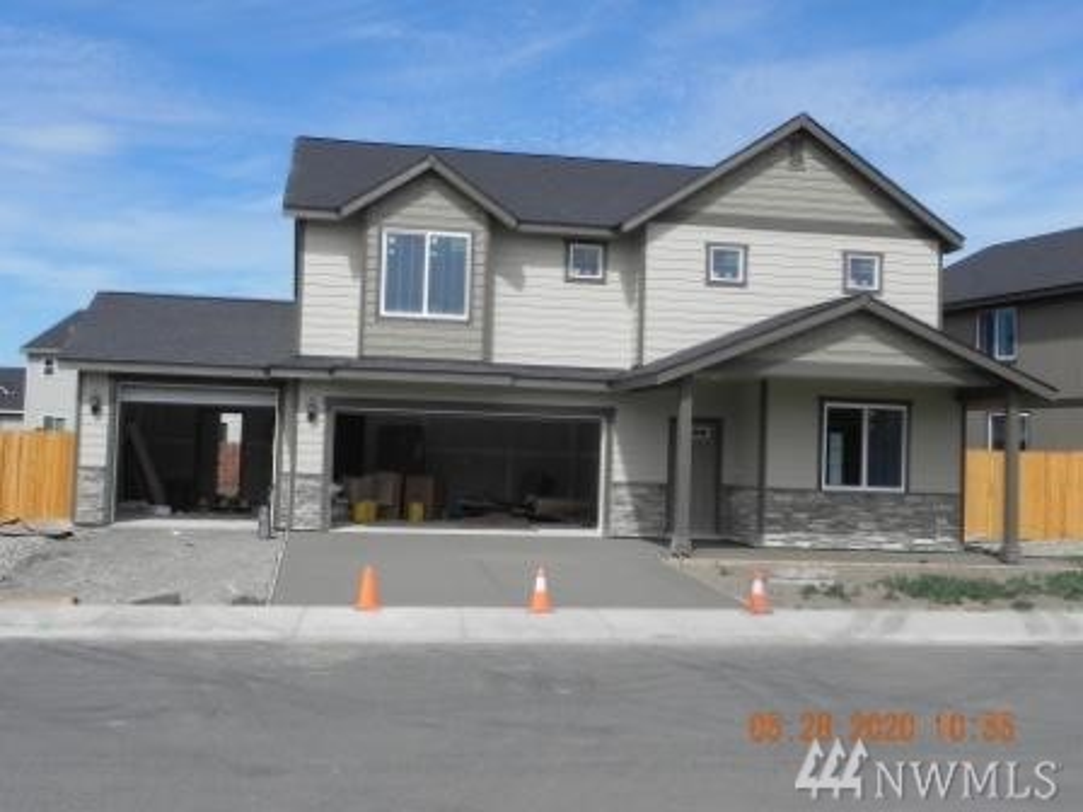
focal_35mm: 41
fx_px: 1283
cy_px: 406
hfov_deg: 45.8
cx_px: 542
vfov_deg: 35.1
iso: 160
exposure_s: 1/520
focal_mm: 7.3
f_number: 8
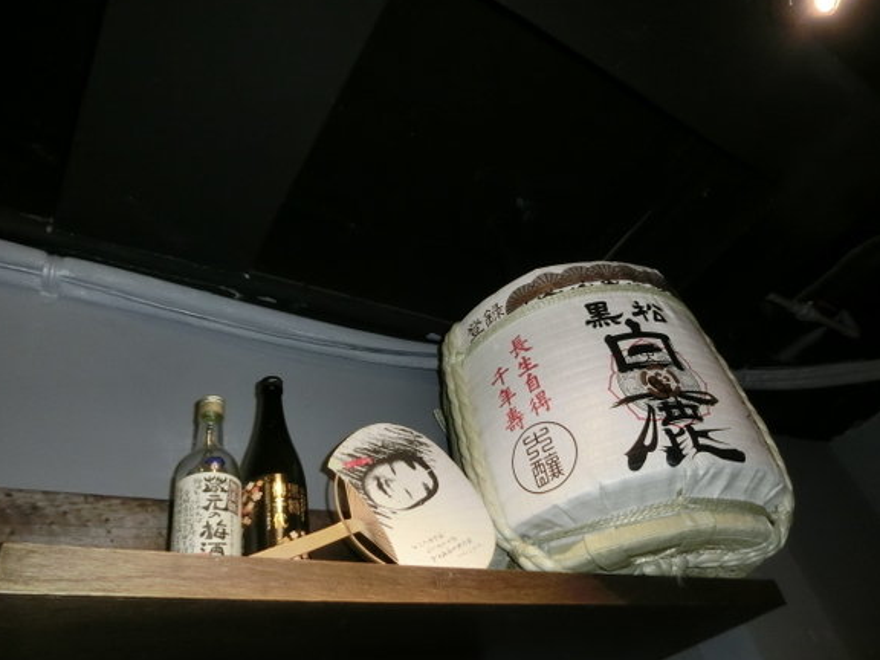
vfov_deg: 54.9
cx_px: 442
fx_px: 636
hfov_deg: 69.4
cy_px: 335
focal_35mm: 25
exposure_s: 1/40
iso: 400
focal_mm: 4.24
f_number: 3
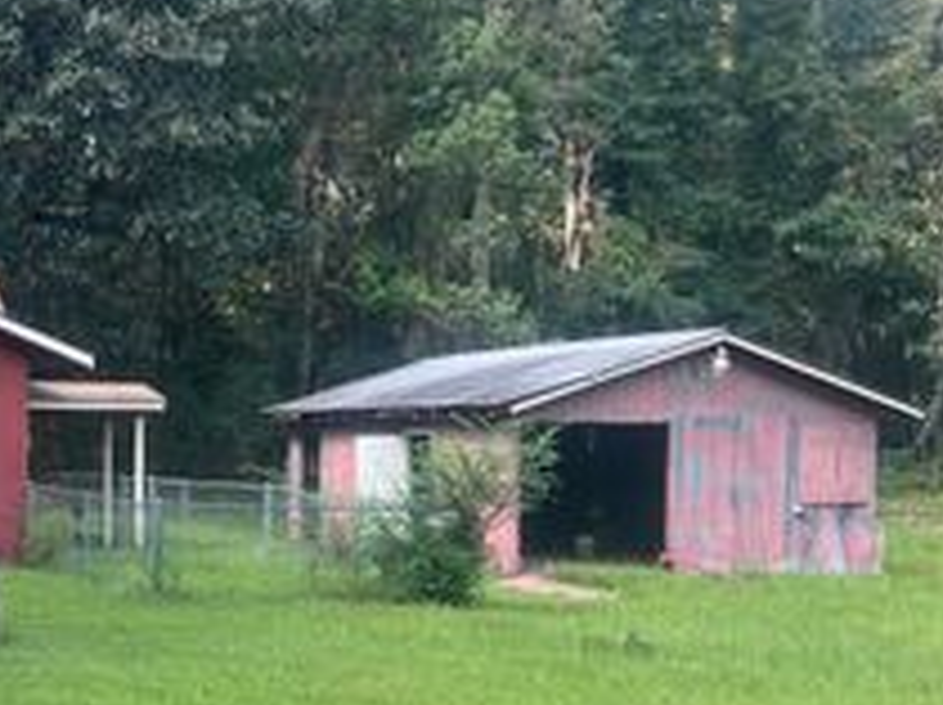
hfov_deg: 28.8
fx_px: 1687
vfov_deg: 23.5
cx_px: -45
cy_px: 483
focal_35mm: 62
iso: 50
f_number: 1.5
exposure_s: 1/518
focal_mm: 5.7
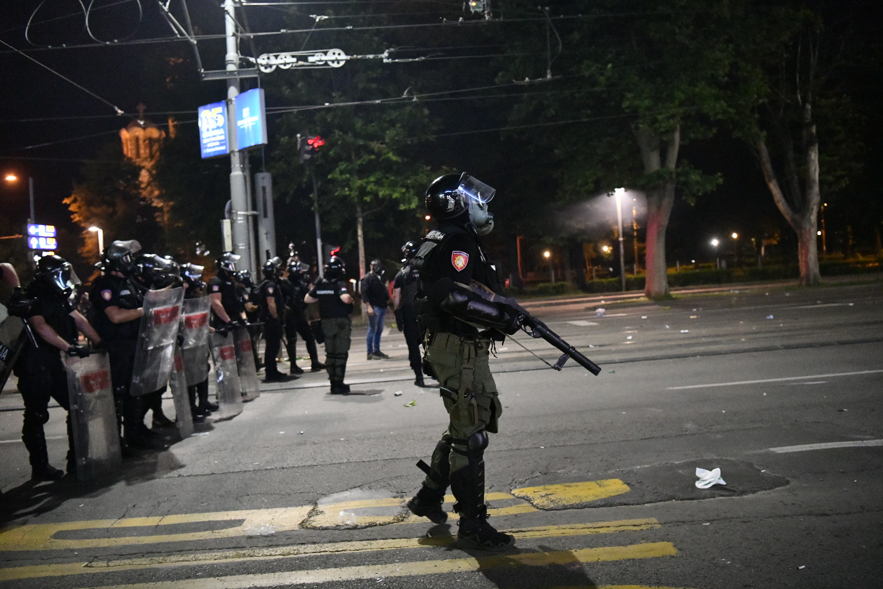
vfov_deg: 42.3
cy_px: 294
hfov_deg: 60.3
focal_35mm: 31
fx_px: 760
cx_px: 442
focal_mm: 31
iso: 10000
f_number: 2.8
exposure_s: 1/160
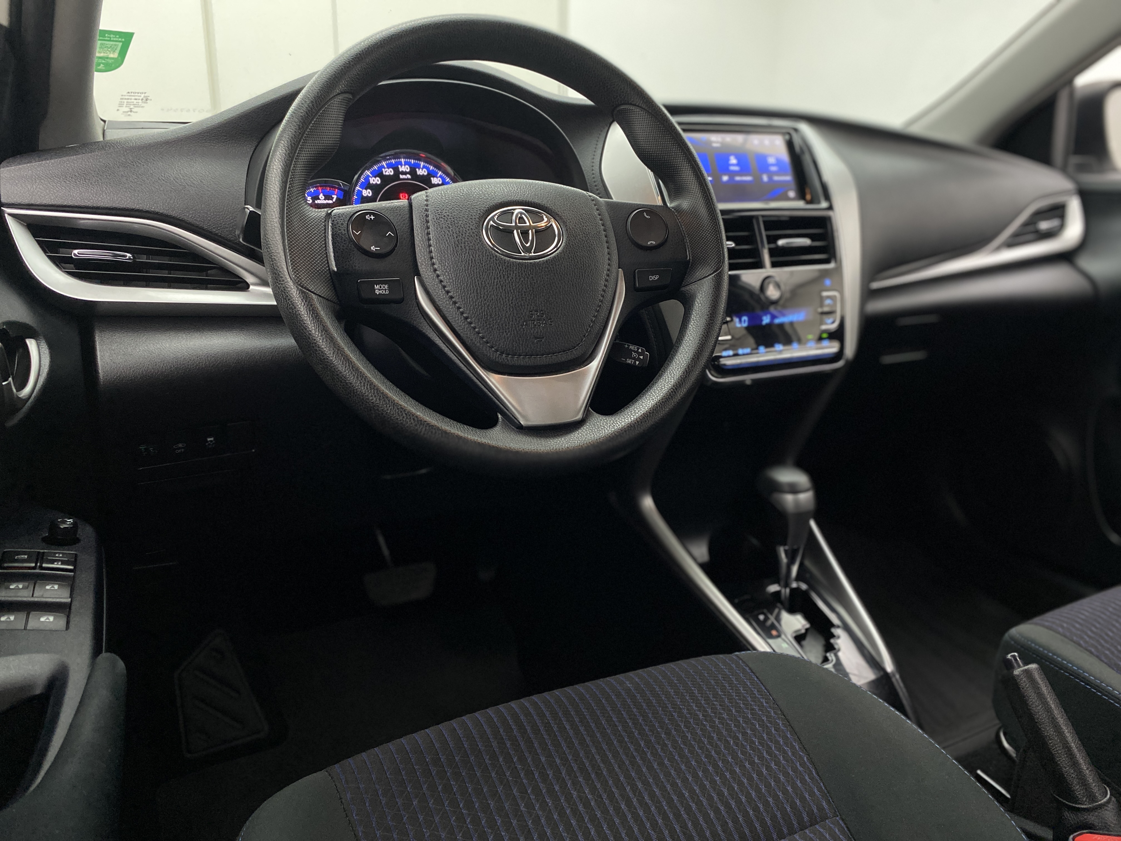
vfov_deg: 53.1
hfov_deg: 67.3
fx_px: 842
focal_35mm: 26
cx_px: 560
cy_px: 420
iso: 320
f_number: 1.8
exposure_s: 1/60
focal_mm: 4.25
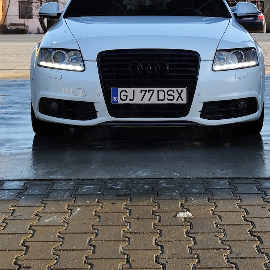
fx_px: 724
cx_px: 155
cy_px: 46
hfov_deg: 21.1
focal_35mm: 82
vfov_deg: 20.8
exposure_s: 1/349
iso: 50
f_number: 1.65
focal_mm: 6.19
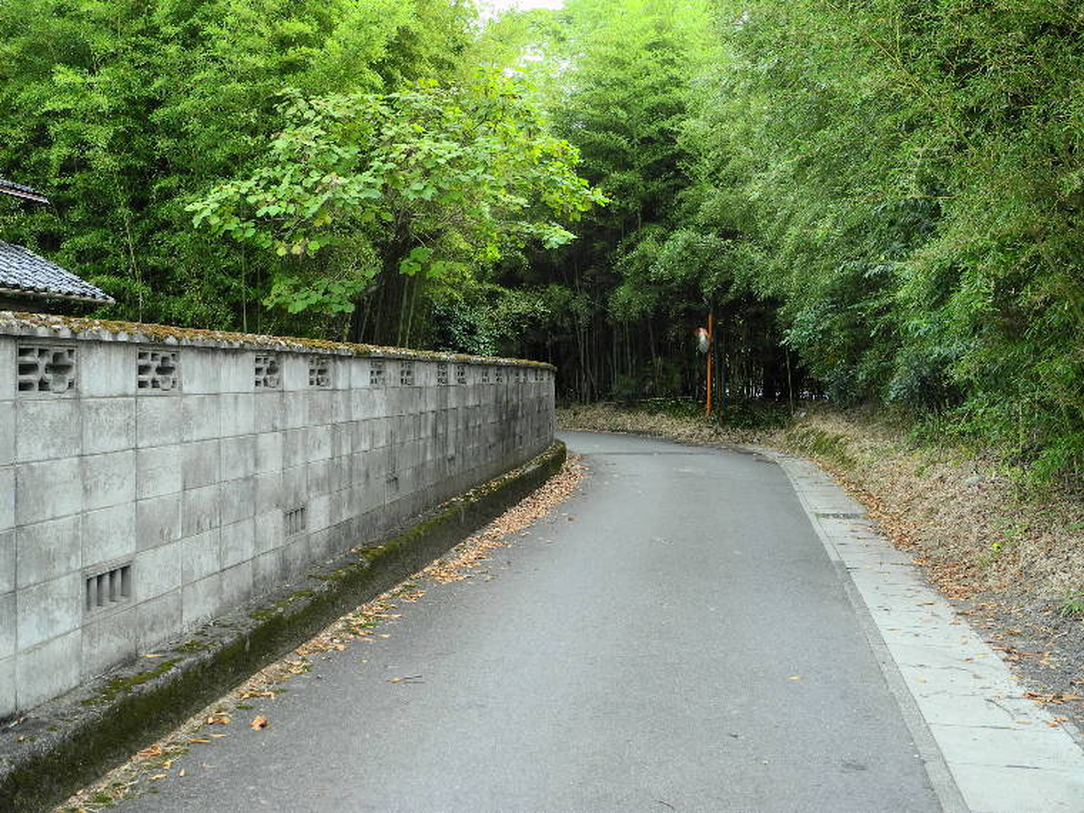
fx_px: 1190
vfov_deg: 37.7
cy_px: 406
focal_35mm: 38
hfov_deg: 49.0
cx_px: 542
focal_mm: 8.1
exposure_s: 1/153
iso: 100
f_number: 3.2
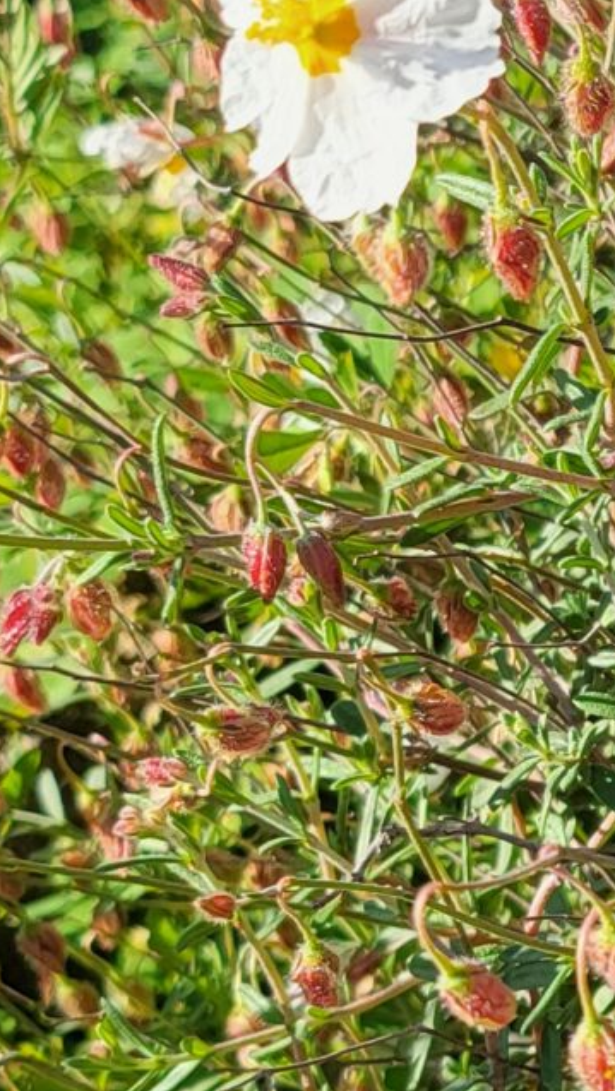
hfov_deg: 10.6
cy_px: 599
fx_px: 3040
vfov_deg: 20.3
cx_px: 1201
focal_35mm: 105
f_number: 1.8
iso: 40
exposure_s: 1/1047
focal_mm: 5
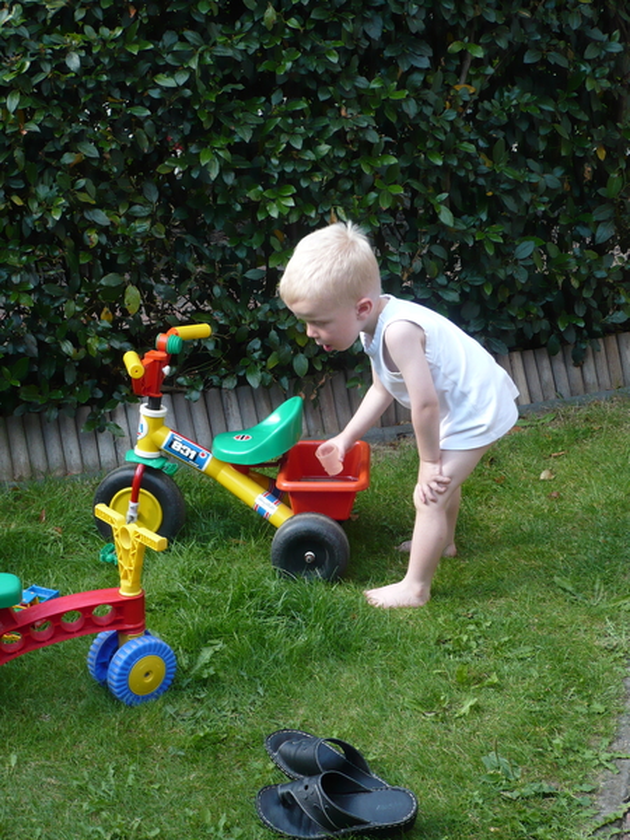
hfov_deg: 24.4
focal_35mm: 60
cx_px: 315
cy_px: 420
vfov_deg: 32.2
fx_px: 1456
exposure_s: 1/125
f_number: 3.7
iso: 100
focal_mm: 9.9
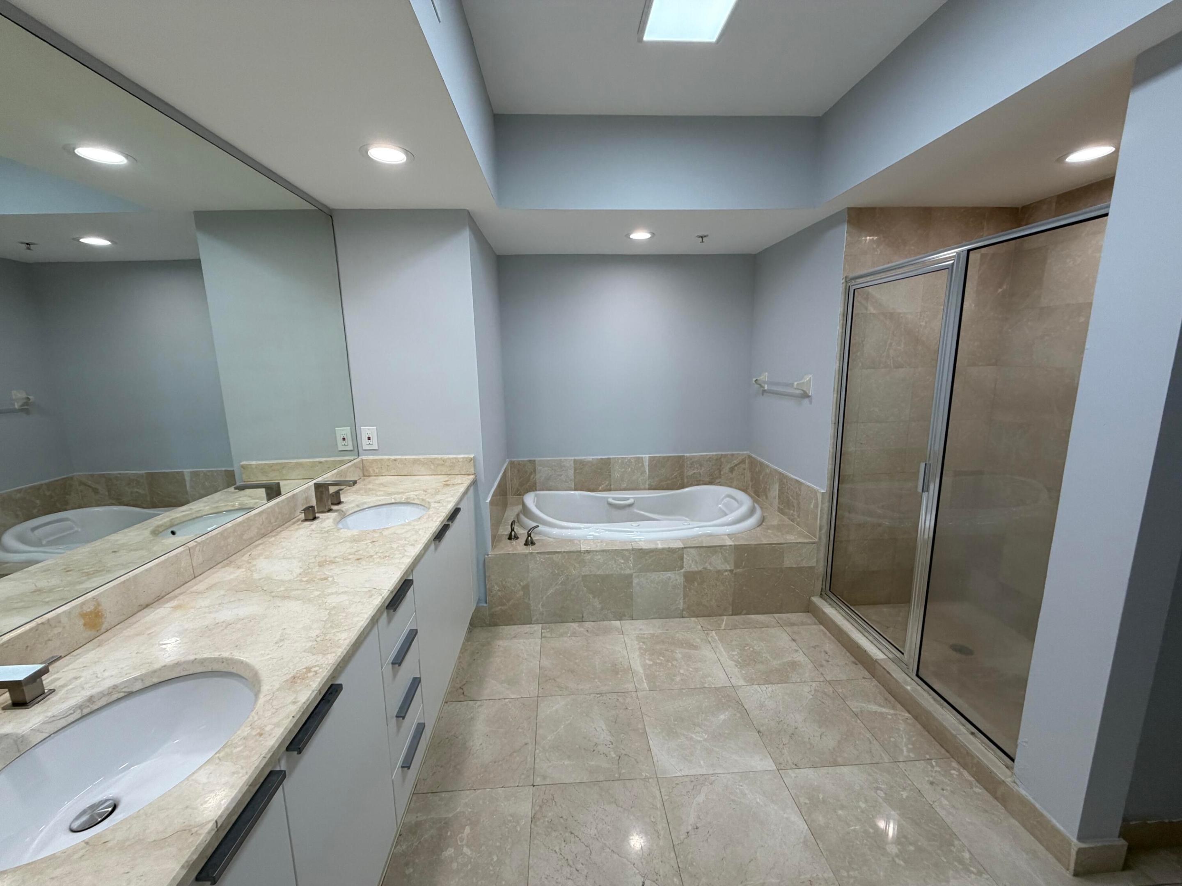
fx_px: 478
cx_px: 591
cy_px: 443
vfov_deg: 85.7
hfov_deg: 102.1
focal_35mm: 14
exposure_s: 1/120
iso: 125
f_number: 2.2
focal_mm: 2.22
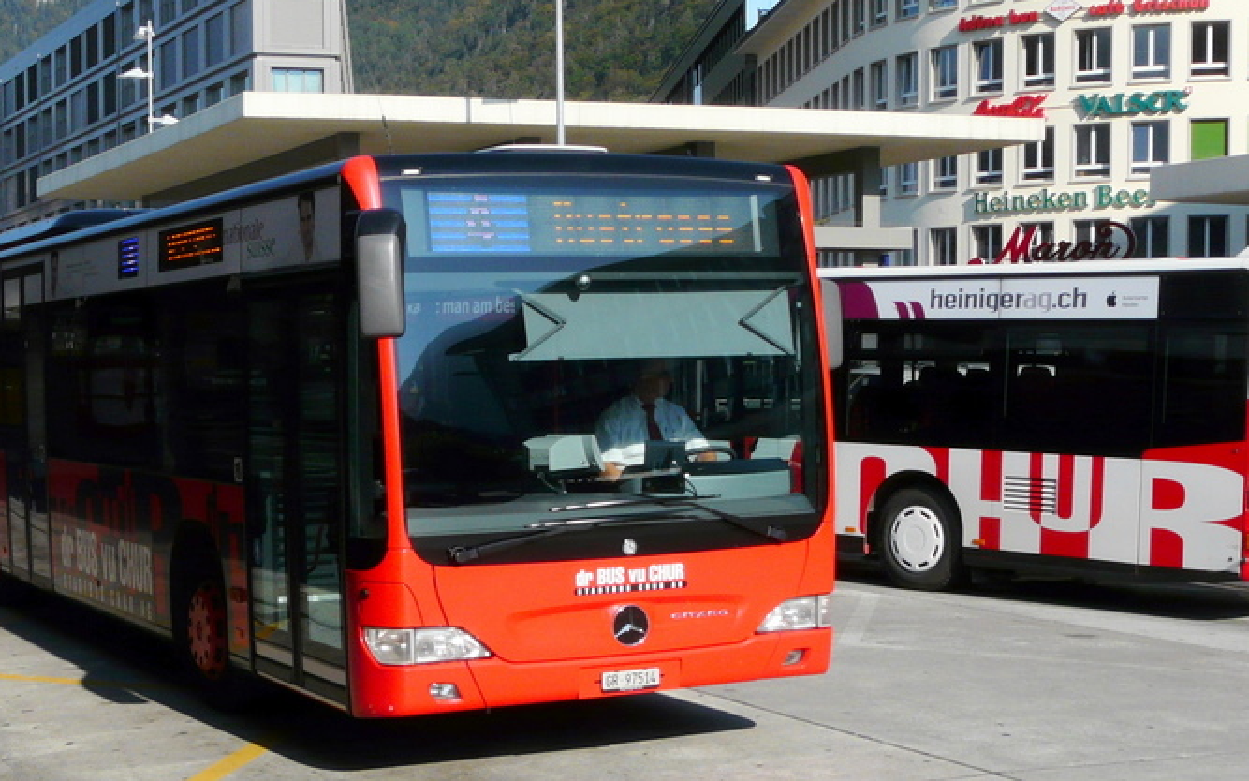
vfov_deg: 20.9
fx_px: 2111
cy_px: 496
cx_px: 464
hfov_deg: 32.8
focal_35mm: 62
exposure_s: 1/500
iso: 100
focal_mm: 6.4
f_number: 5.6
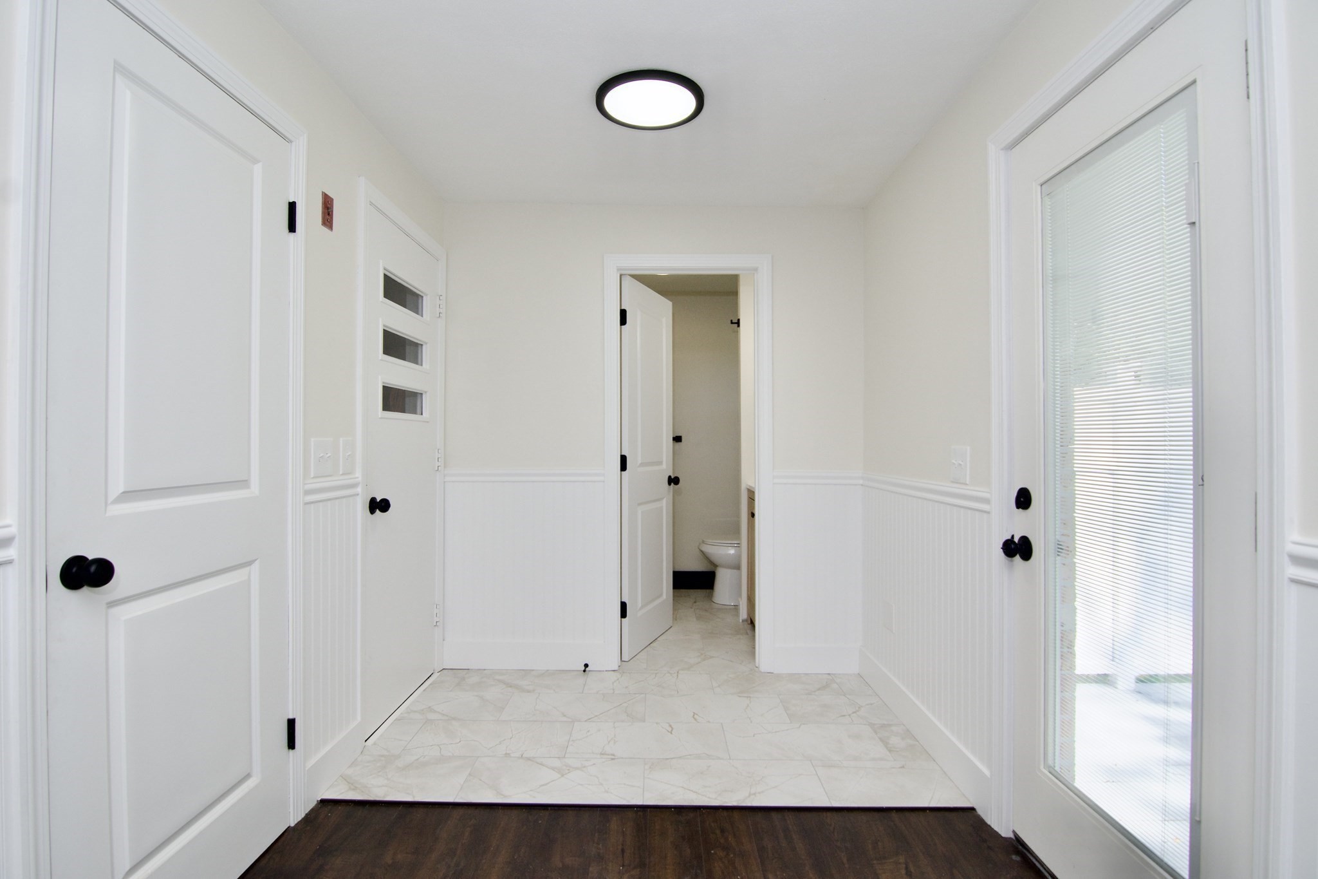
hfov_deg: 95.0
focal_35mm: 16
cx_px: 659
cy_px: 440
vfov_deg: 72.0
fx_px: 604
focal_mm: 11
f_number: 6.3
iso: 320
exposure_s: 1/200
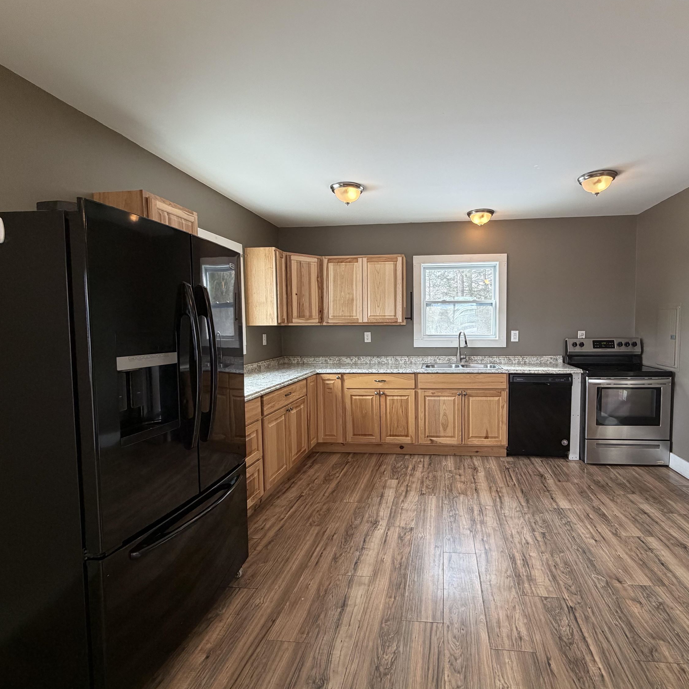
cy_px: 346
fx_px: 383
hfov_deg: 83.1
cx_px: 408
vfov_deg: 84.0
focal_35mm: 17
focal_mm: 2.22
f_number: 2.2
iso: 160
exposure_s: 1/60
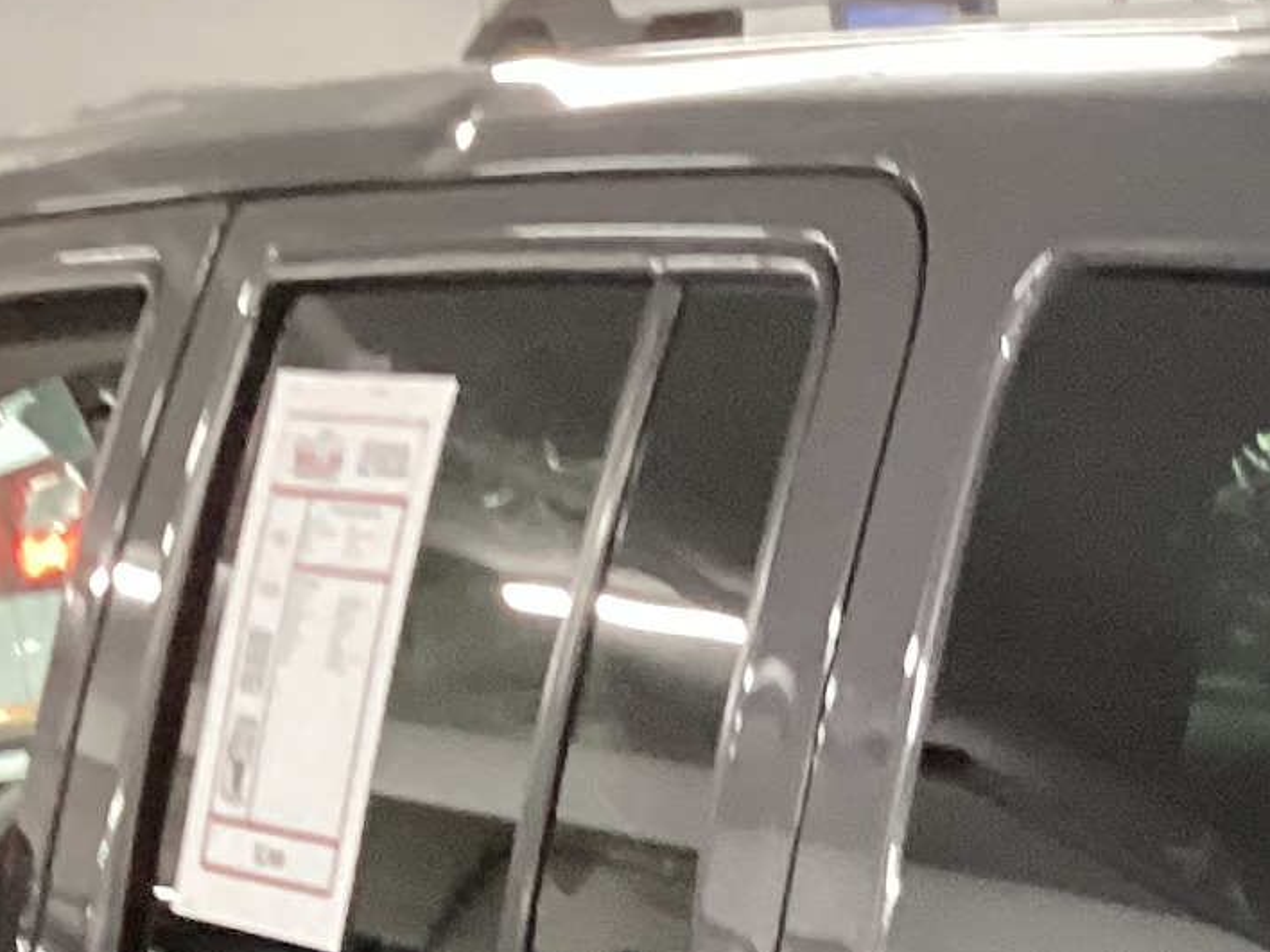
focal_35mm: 143
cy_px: 1710
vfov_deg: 9.8
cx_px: 1977
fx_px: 5246
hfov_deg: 13.0
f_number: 2.4
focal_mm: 3.3
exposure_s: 1/30
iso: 320
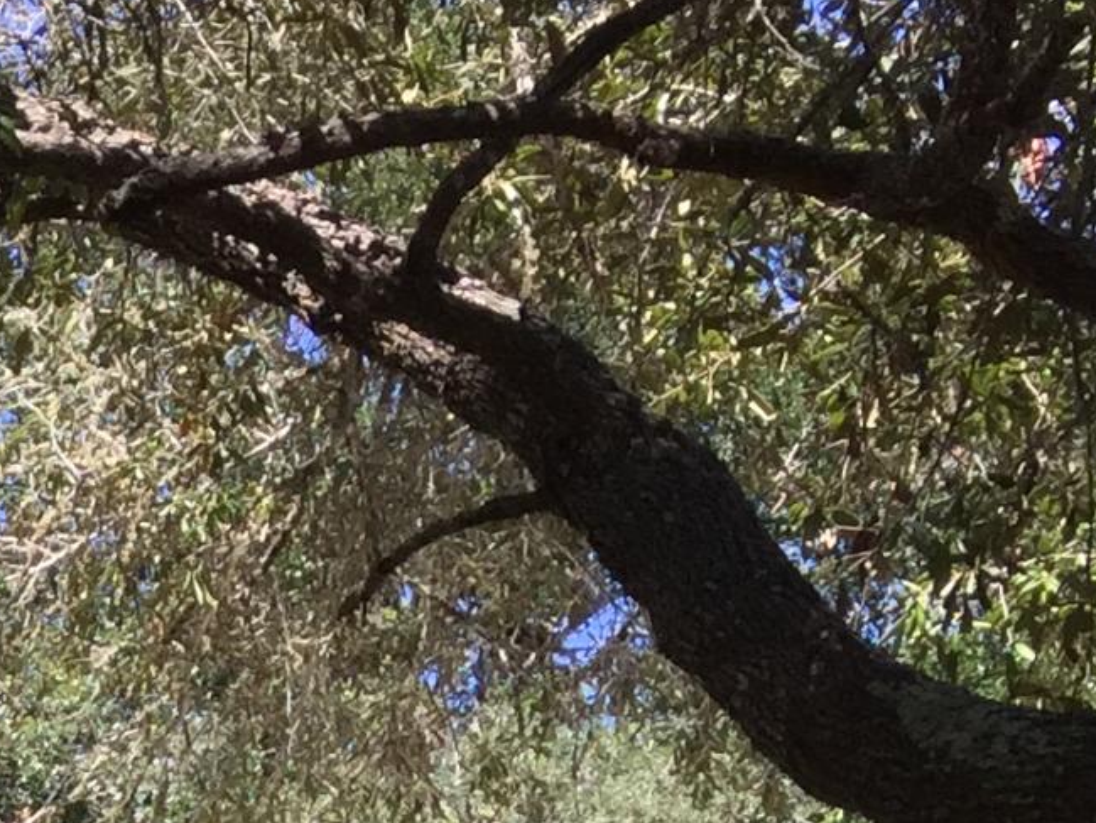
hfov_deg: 12.6
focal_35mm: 134
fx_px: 4243
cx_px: -1191
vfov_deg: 10.0
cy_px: 1810
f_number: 2.2
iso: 32
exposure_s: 1/842
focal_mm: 4.15
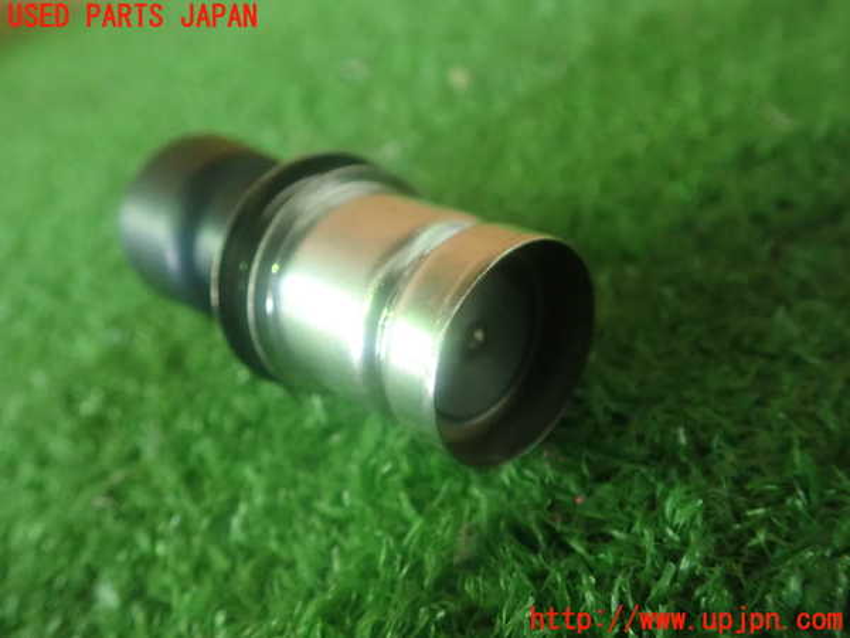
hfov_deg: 60.0
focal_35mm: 30
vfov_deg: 46.8
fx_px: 737
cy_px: 319
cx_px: 425
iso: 1250
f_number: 2.3
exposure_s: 1/30
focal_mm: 5.5
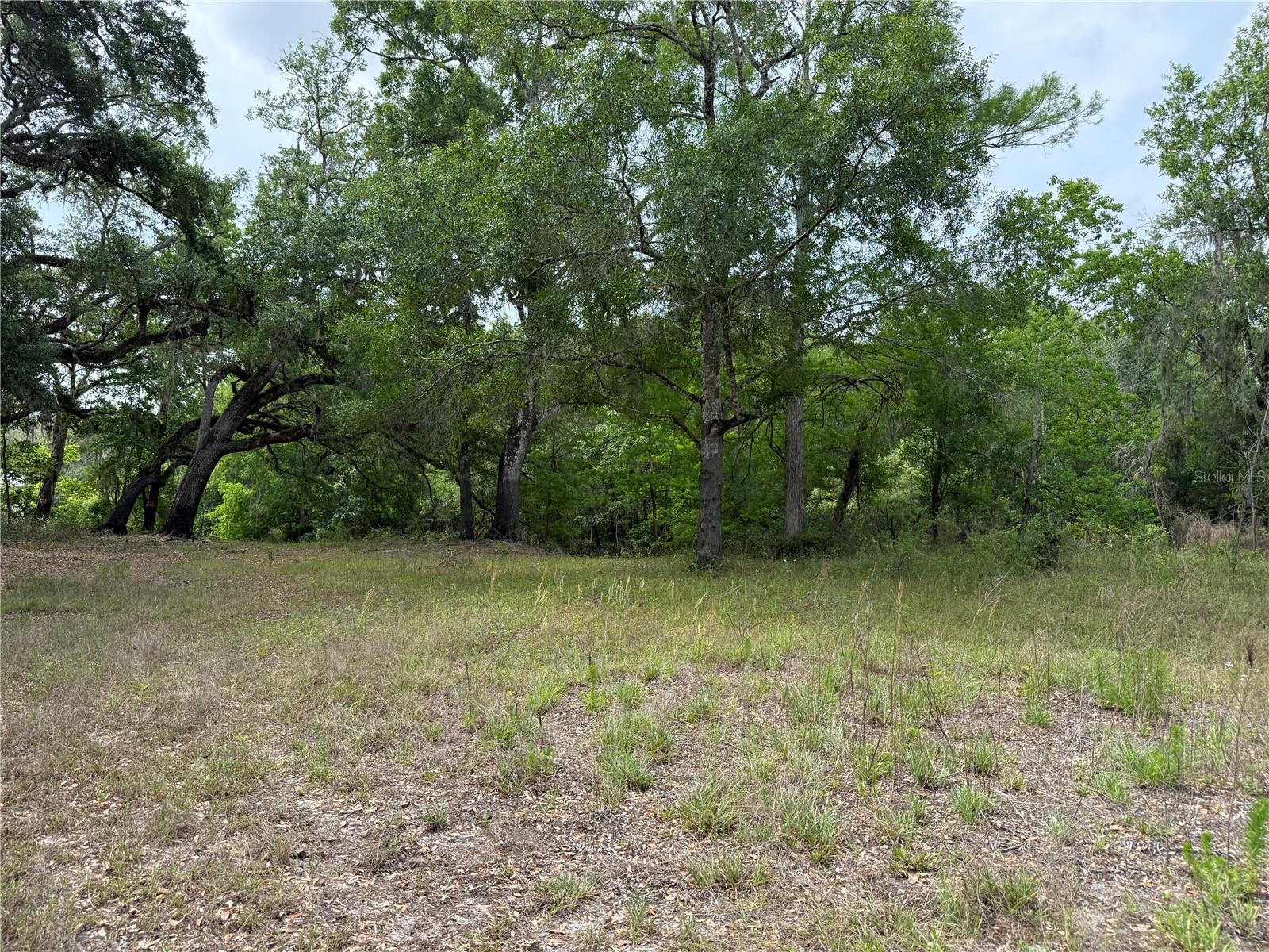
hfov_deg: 71.6
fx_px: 880
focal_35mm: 24
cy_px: 476
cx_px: 634
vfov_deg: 56.8
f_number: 1.78
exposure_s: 1/1855
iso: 100
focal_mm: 6.76
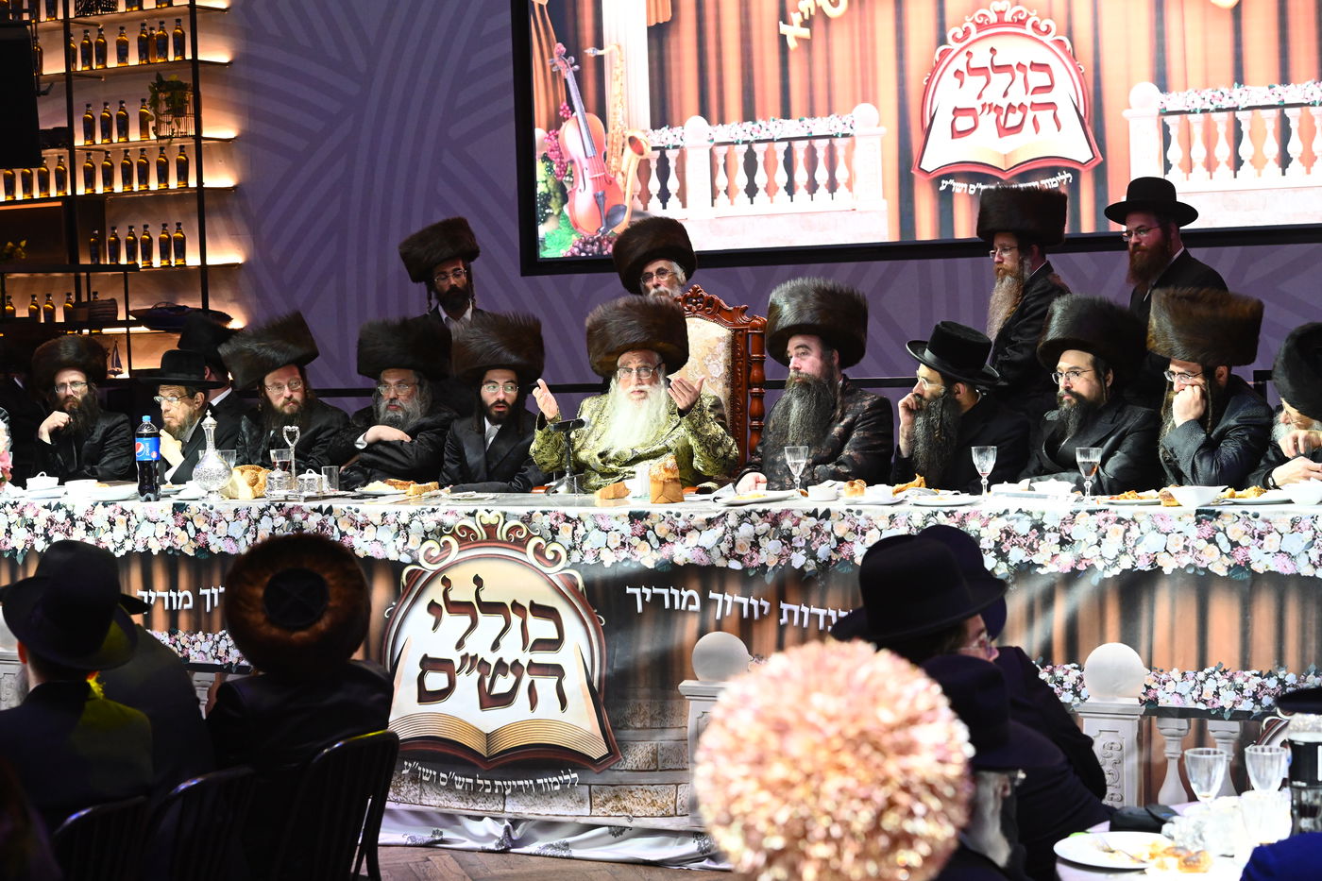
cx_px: 661
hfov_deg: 28.8
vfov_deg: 19.5
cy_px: 440
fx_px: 2570
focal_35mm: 70
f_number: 8
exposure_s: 1/125
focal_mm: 70
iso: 4000
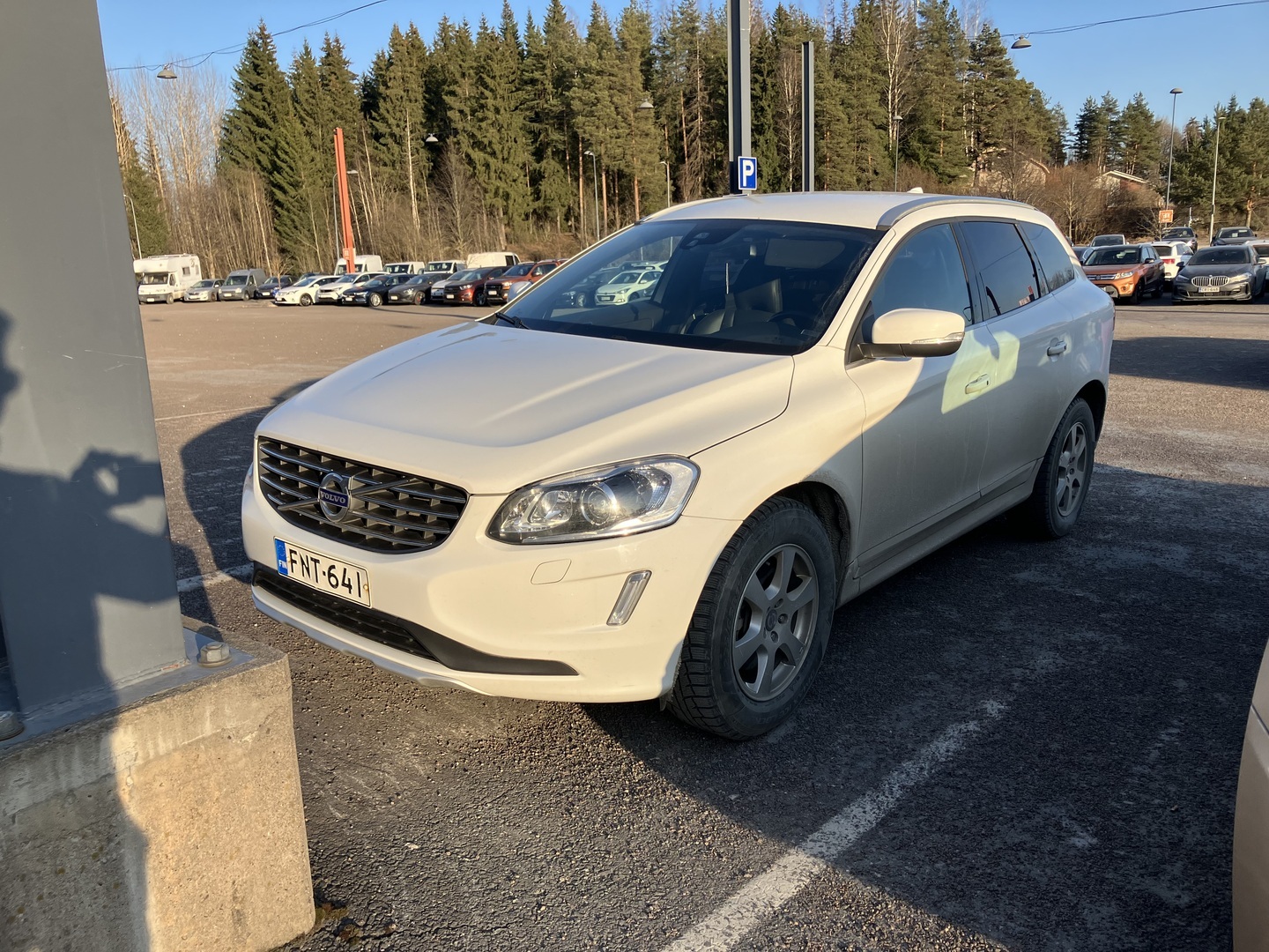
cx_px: 634
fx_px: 1026
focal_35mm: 28
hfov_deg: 63.4
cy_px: 476
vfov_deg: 49.7
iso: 32
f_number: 1.8
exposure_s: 1/952
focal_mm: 3.99
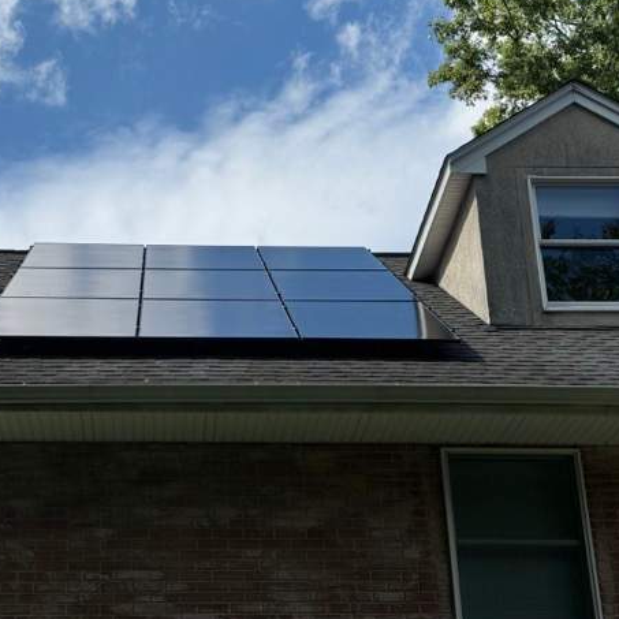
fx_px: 1517
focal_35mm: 75
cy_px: 261
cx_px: 242
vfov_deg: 23.0
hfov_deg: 23.0
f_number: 1.78
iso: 64
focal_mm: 6.76
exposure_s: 1/4587
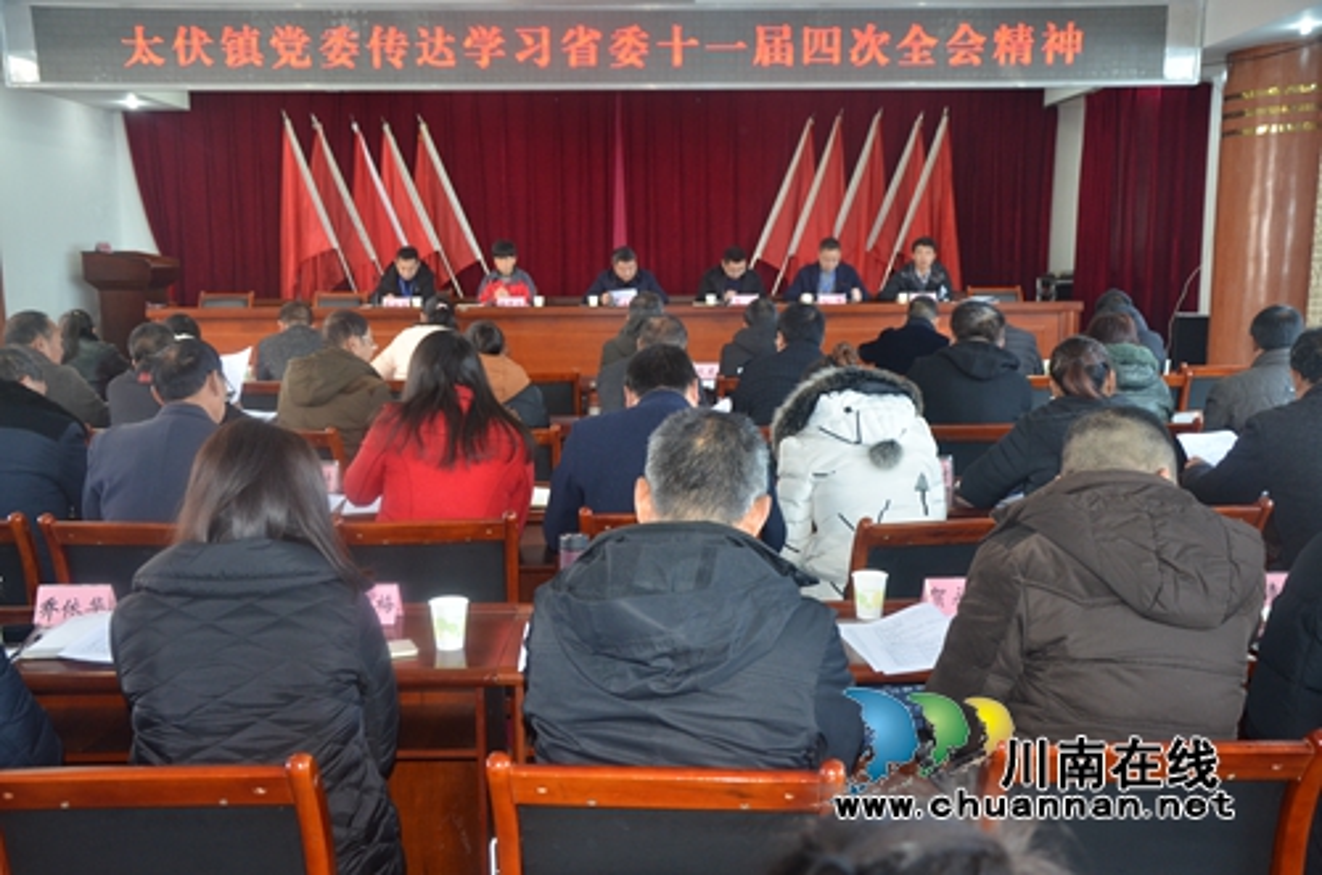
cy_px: 438
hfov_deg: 53.2
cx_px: 661
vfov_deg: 36.7
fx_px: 1319
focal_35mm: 36
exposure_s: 1/60
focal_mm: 24
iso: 800
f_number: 3.8
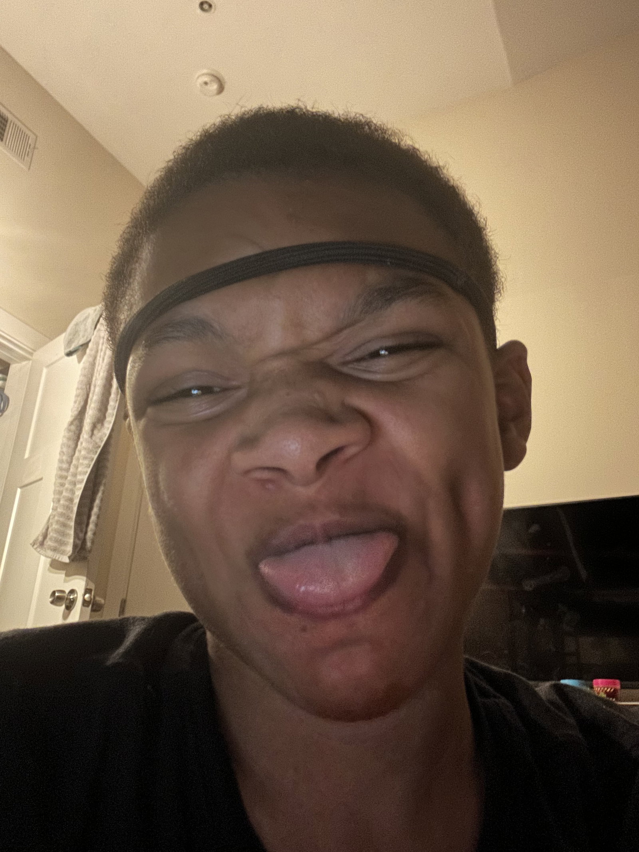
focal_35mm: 30
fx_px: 738
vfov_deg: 60.0
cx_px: 320
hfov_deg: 46.8
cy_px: 426
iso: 1000
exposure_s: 1/15
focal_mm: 2.69
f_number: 1.9
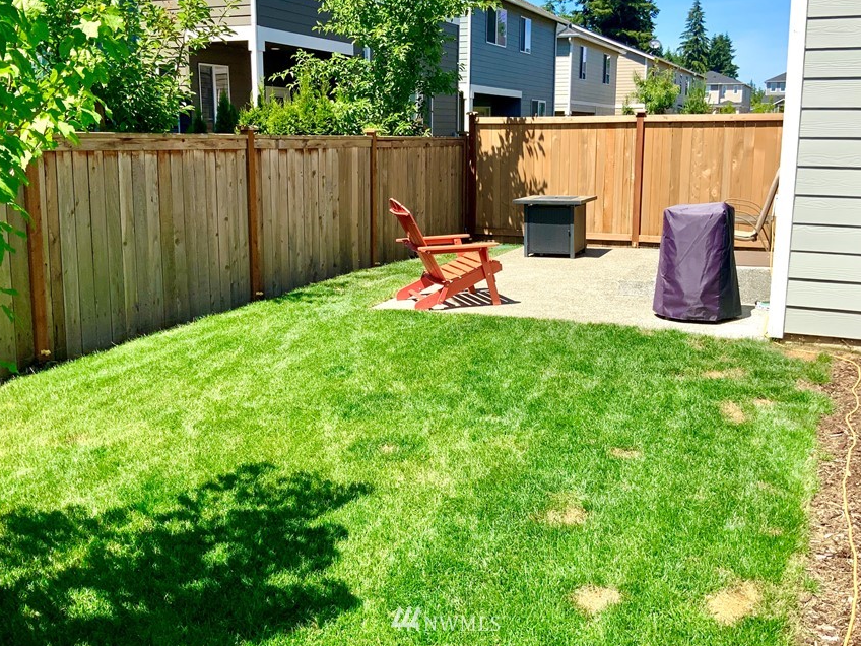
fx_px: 871
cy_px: 267
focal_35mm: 35
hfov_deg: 52.6
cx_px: 448
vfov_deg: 40.6
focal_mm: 3
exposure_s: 1/1121
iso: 16
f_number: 1.8
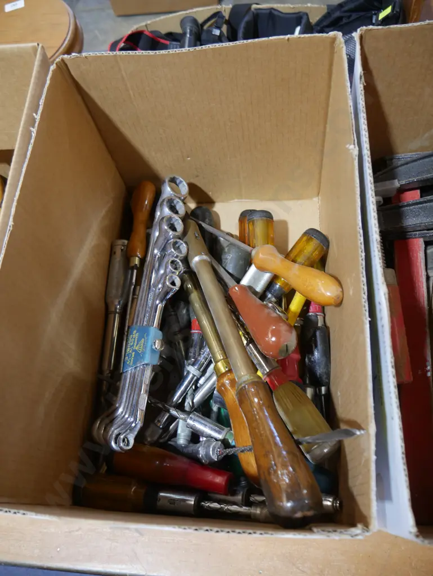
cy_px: 288
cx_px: 216
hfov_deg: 49.8
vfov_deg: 63.4
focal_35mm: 28
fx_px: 467
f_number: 3.5
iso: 400
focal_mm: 14
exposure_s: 1/60
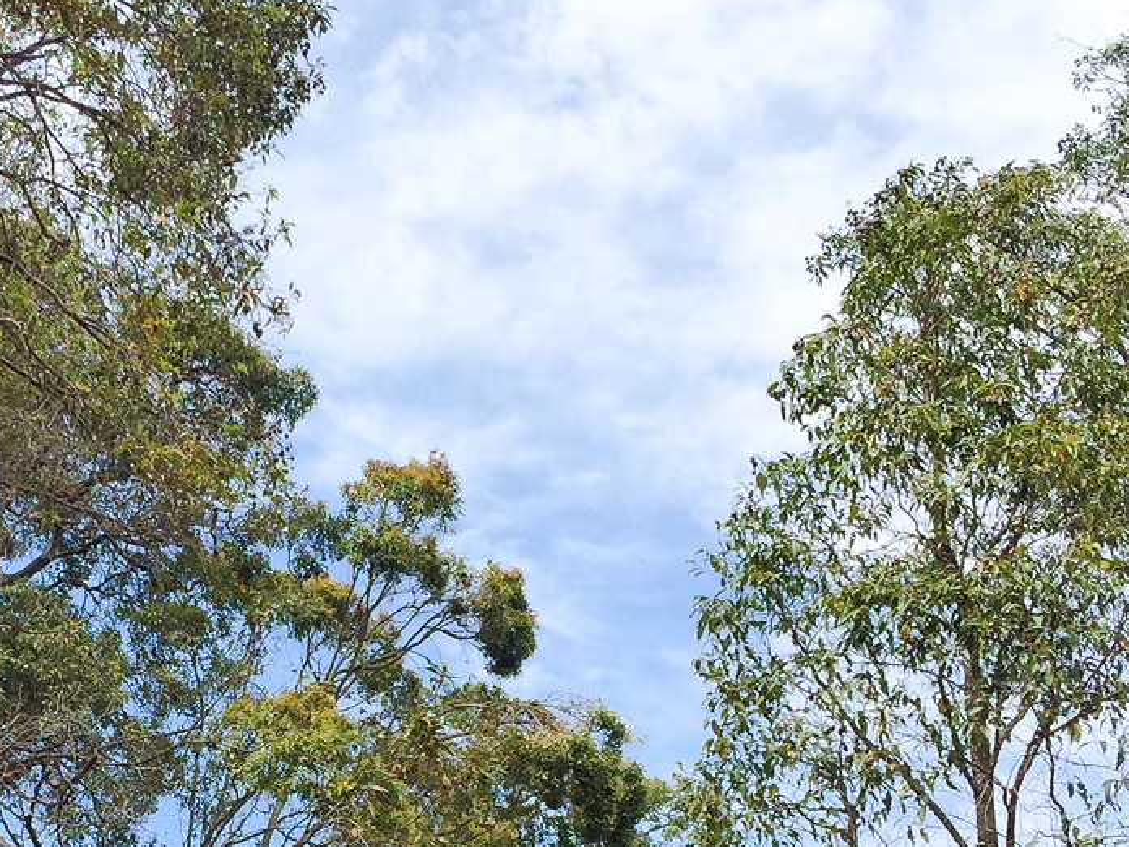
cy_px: 717
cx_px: 324
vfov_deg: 21.3
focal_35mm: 68
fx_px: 2218
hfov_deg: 28.3
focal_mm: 4.15
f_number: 2.2
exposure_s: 1/1464
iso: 32
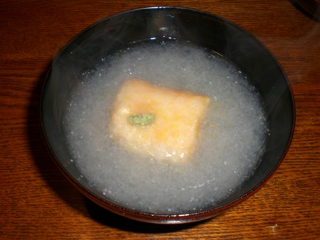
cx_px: 160
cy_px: 120
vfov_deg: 37.8
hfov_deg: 49.0
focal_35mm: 38
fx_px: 351
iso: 50
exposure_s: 1/60
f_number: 4.4
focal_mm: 6.3
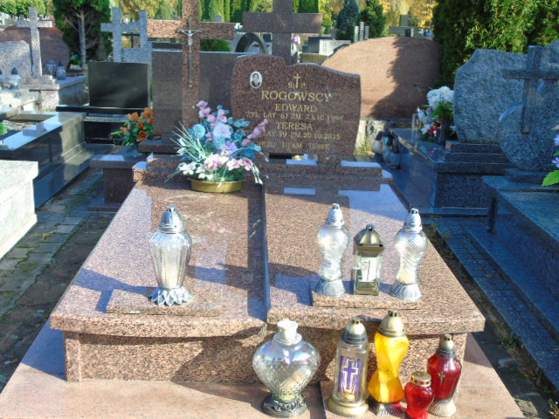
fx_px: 646
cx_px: 280
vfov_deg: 36.0
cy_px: 210
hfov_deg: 46.8
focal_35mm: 40
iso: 80
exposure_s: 1/125
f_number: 3.9
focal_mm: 7.1
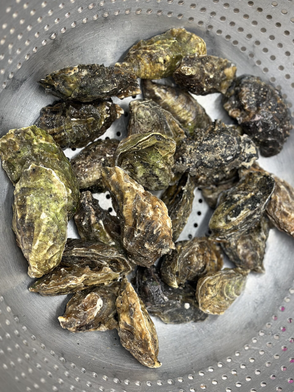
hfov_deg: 30.3
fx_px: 544
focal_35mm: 48
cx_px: 147
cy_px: 196
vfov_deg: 39.7
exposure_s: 1/120
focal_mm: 6.86
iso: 160
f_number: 1.78
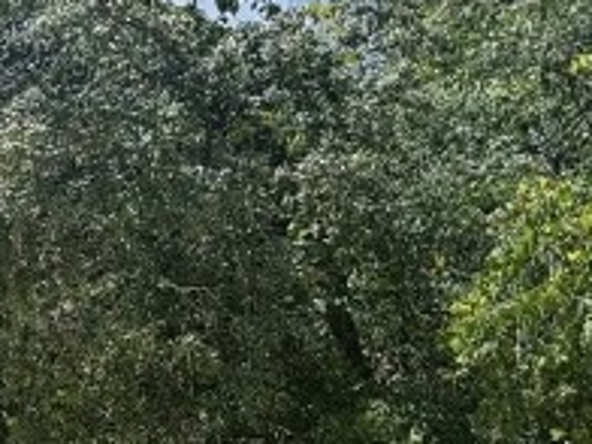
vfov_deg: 19.4
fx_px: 1248
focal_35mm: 73
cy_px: 468
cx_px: 214
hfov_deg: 26.6
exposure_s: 1/968
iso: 50
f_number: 2.2
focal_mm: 2.22
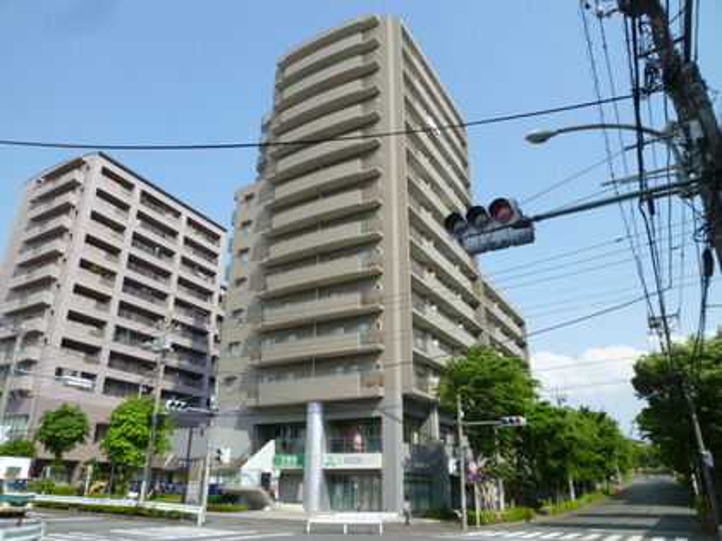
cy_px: 270
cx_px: 361
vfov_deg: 56.8
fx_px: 501
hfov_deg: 71.6
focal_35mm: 24
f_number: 4
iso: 80
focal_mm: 4.3
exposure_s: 1/500
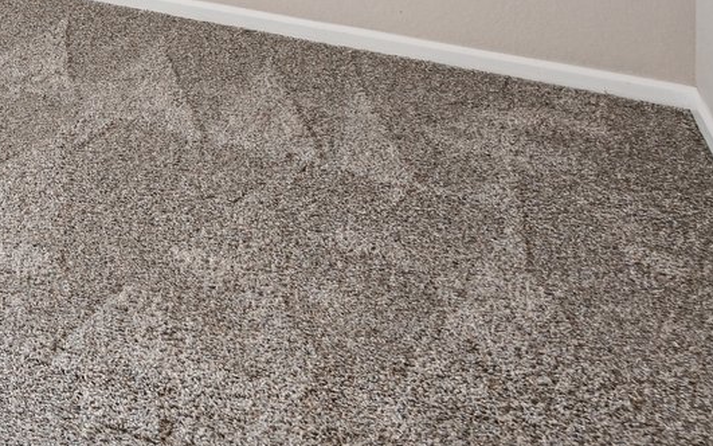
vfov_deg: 18.4
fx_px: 1069
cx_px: -614
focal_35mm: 55
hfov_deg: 21.3
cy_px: -362
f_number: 10
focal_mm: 14
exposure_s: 1/15
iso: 400
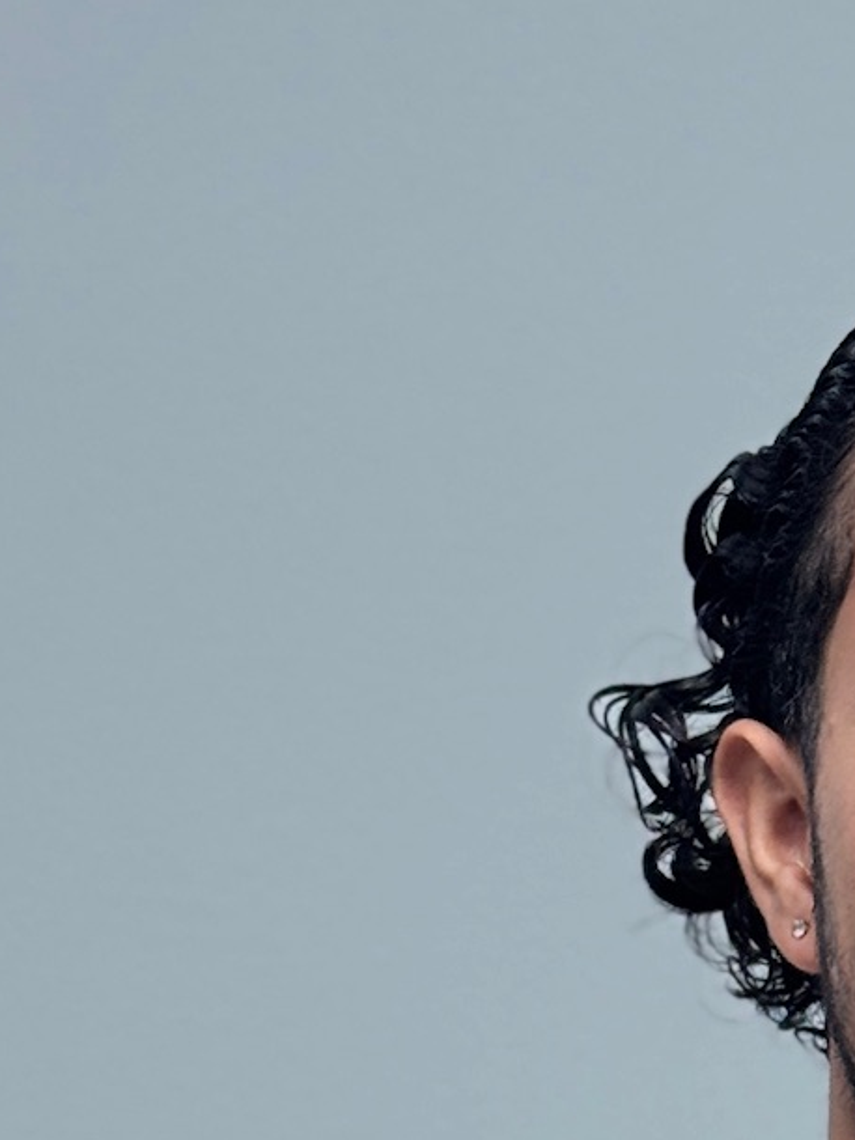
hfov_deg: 9.1
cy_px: 1414
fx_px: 5304
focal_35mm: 161
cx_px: 1085
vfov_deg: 12.0
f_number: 1.78
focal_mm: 6.76
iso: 50
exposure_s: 1/61
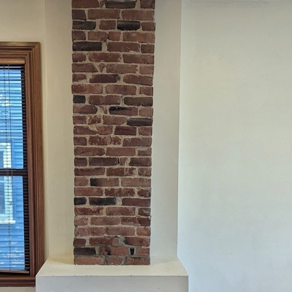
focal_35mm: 38
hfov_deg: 43.6
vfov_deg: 43.3
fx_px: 363
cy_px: 191
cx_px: 114
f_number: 1.85
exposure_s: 1/60
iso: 117
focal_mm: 6.81
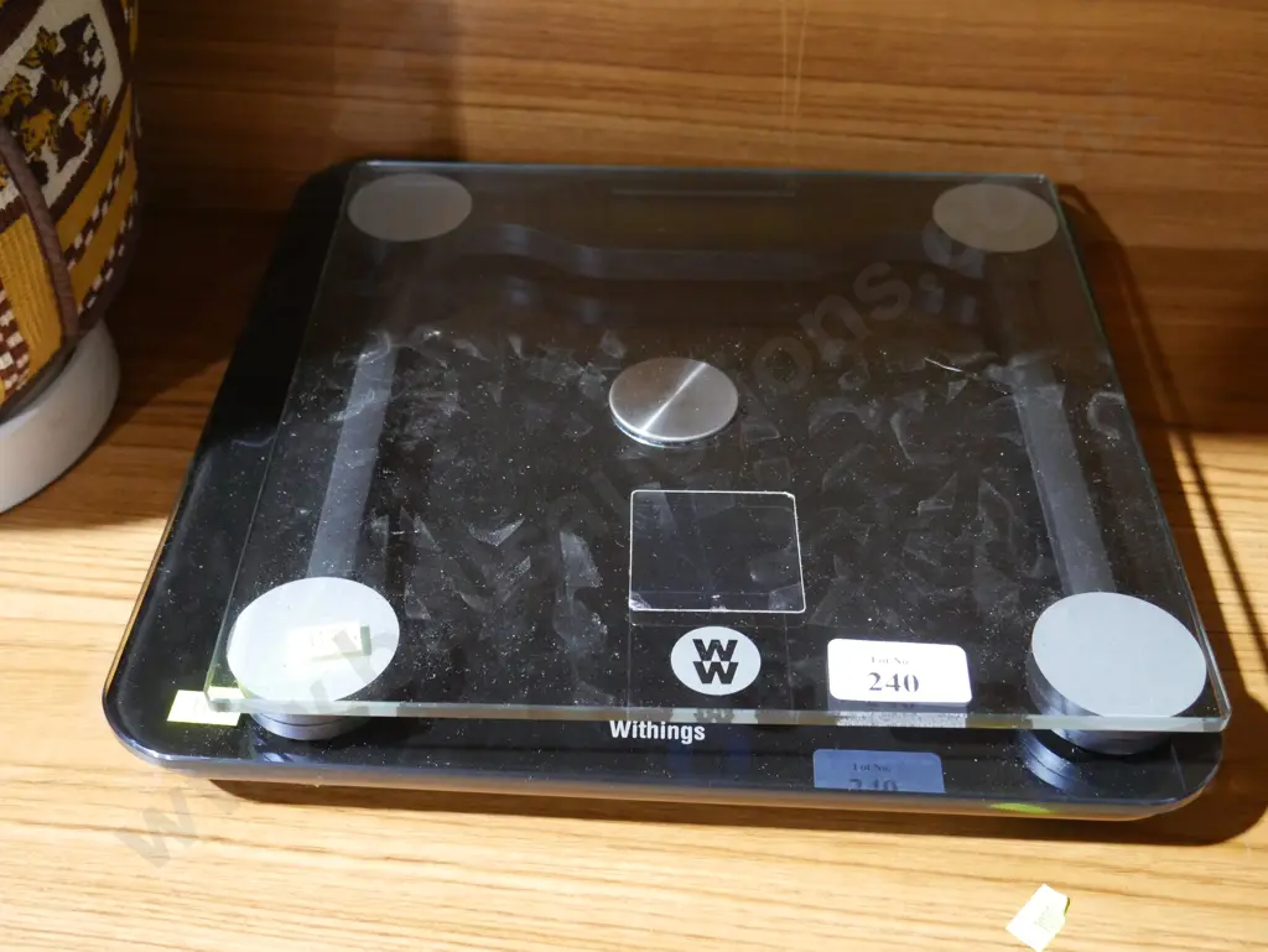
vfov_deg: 34.4
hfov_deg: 44.8
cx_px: 634
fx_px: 1539
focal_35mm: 42
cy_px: 476
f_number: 4.6
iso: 3200
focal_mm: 21
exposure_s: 1/50
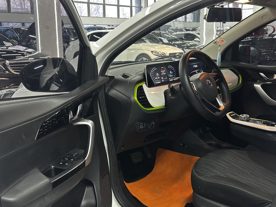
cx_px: 138
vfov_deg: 30.3
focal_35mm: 48
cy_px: 104
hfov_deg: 39.7
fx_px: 383
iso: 320
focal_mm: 6.86
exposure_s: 1/33
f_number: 1.78
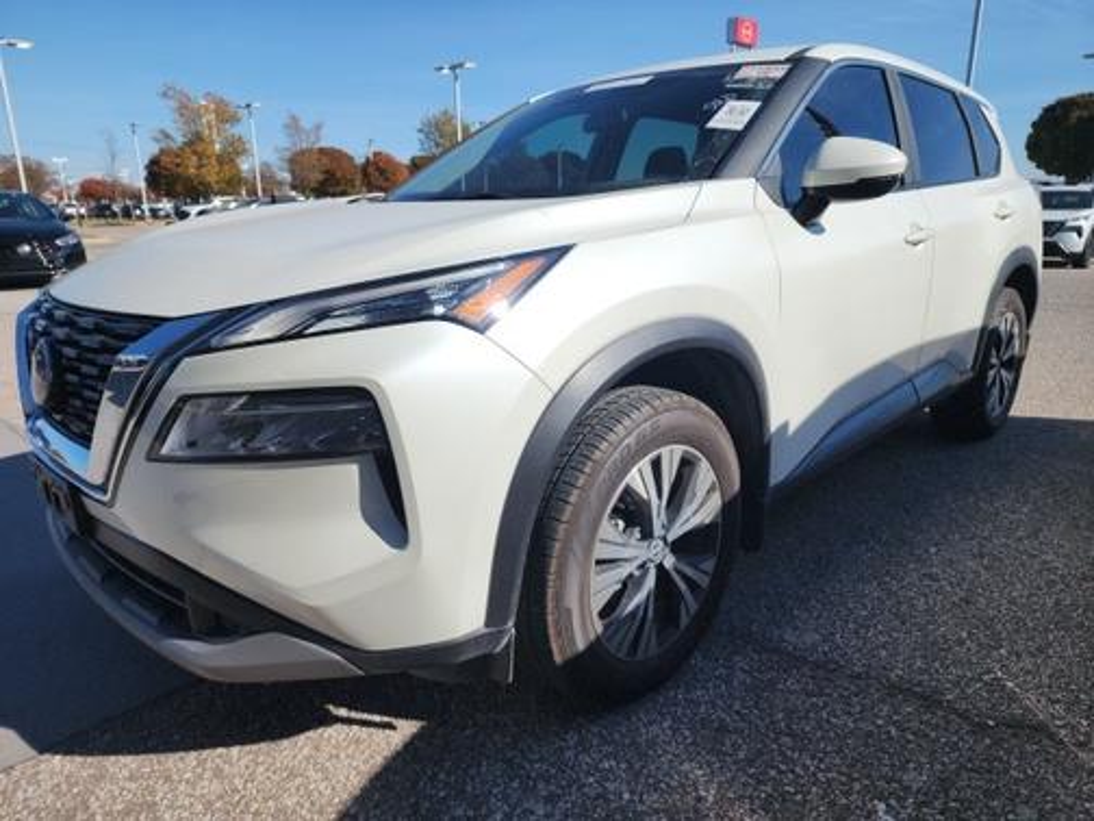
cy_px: 410
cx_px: 547
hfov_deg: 73.9
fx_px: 727
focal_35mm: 23
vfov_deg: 58.9
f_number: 1.8
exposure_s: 1/1437
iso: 50
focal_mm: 6.4
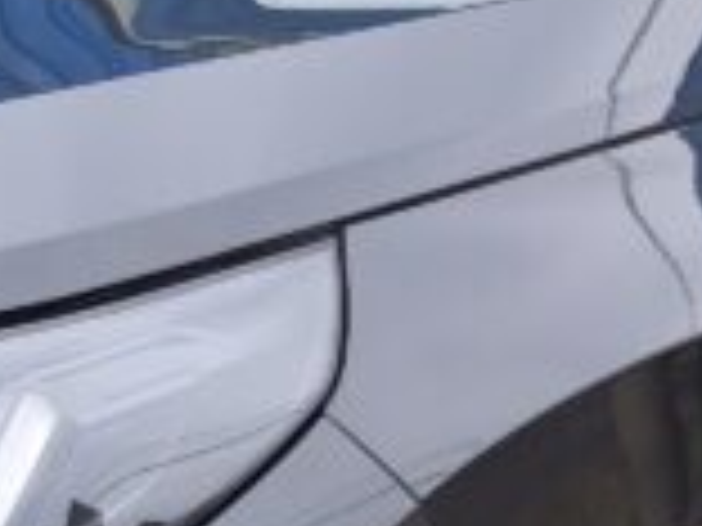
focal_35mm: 151
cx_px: 112
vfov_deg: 9.7
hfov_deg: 13.0
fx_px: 3062
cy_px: 647
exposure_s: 1/269
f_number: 1.6
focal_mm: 6.57
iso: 50
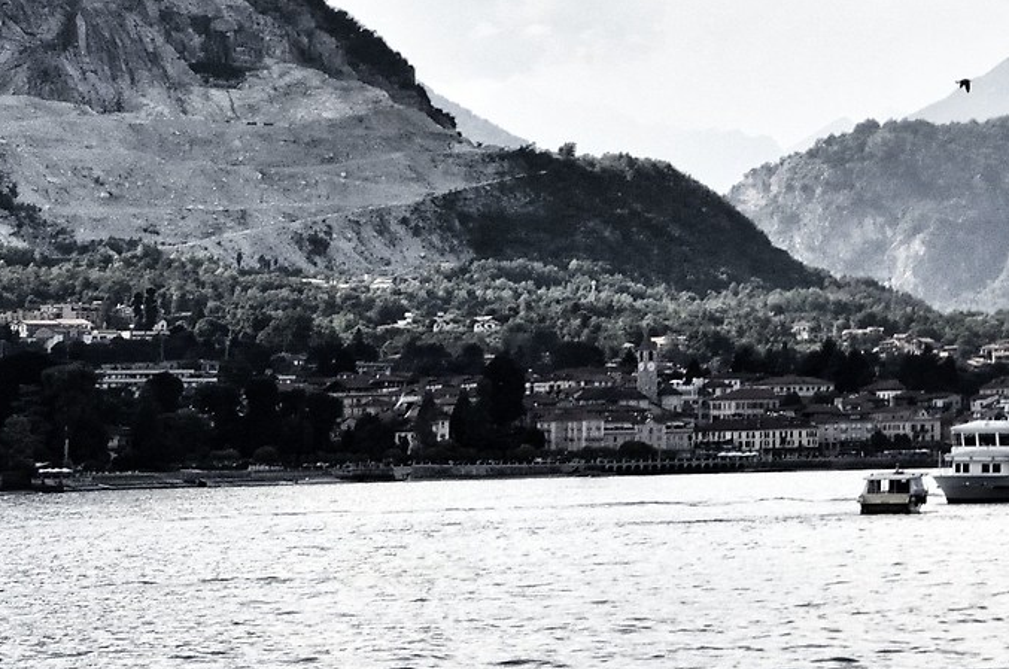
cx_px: 1593
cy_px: -231
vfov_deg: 6.7
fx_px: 5652
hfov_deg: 9.8
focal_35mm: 202
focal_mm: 38
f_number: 6.3
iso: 320
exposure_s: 1/3200
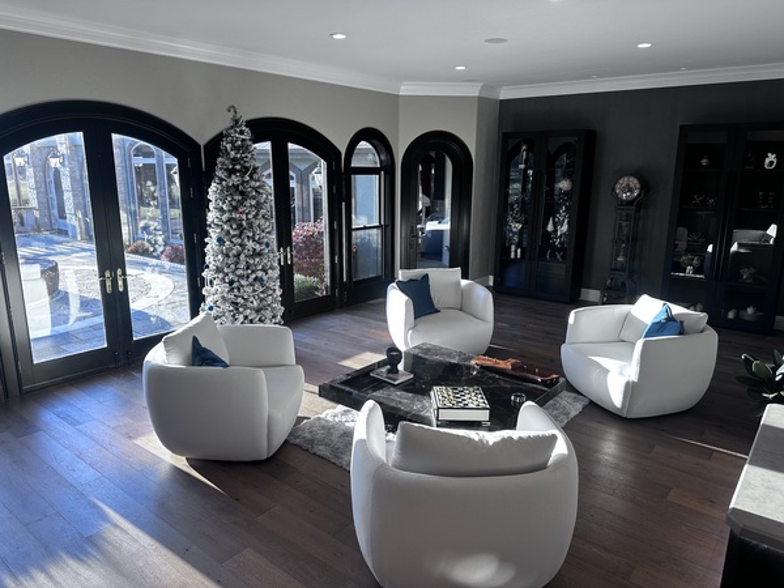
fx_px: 544
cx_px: 392
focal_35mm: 24
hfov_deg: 71.6
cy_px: 294
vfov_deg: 56.8
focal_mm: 6.86
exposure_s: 1/120
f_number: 1.78
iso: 64
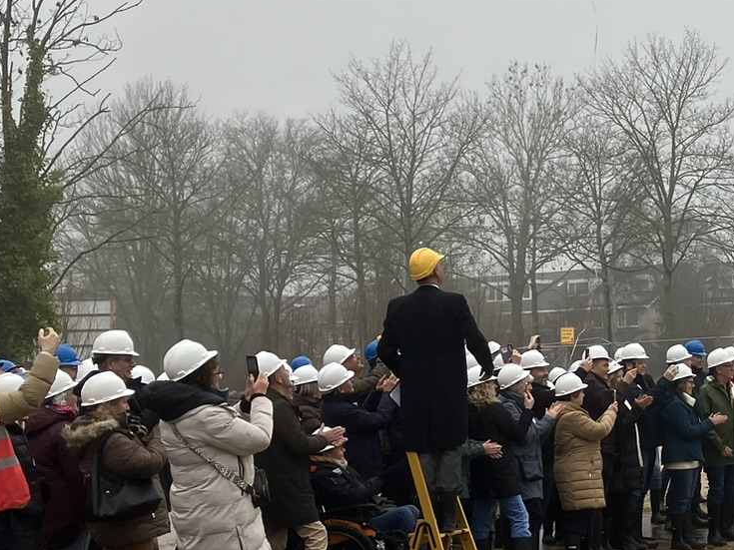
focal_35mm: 78
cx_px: 836
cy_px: 249
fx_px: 1654
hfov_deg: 23.3
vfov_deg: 18.9
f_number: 1.8
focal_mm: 3.99
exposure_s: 1/170
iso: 25
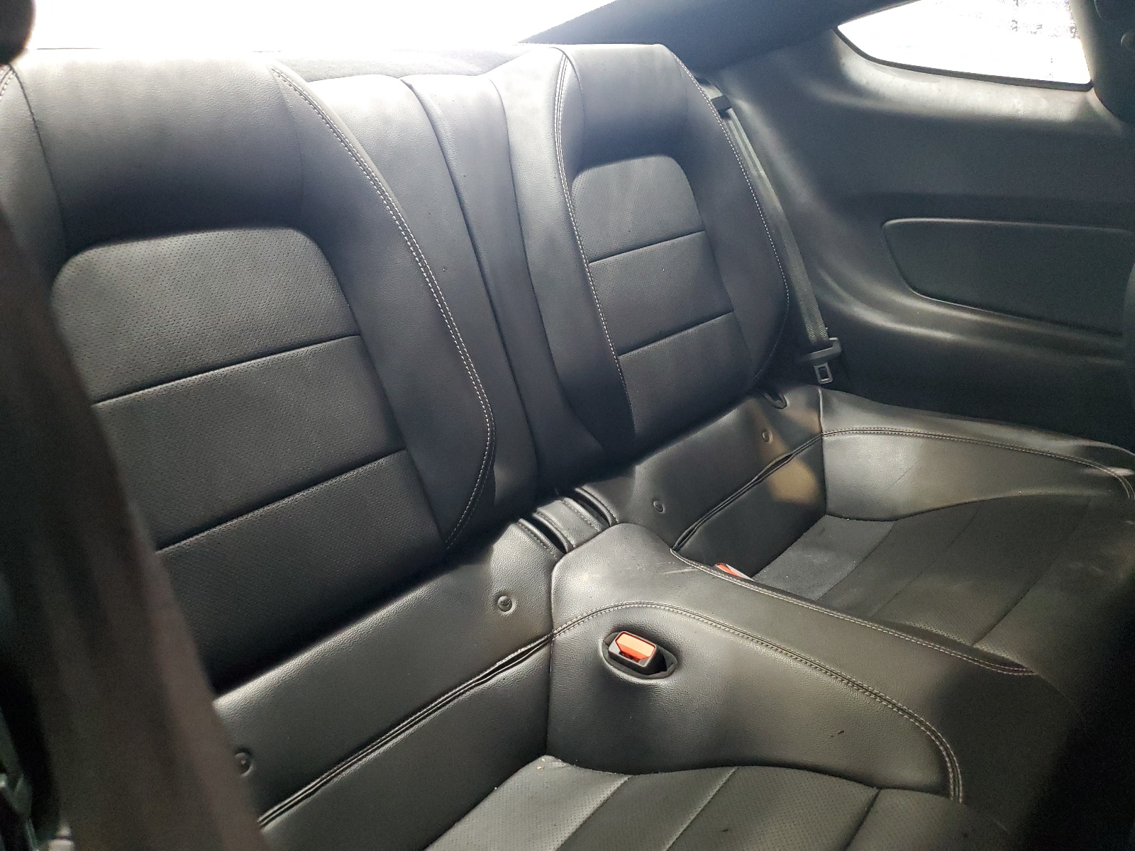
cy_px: 426
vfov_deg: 53.1
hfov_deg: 67.3
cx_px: 568
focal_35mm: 26
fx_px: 852
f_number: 1.5
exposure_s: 1/60.2
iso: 421
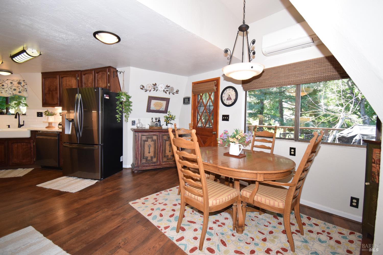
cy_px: 128
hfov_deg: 100.4
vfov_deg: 77.3
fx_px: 160
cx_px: 192
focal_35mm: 15
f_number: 5
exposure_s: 1/100
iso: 800
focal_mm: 10
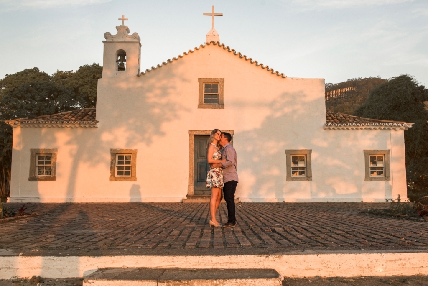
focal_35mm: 32
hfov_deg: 58.7
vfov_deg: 41.2
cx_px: 214
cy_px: 143
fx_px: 381
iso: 200
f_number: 5.6
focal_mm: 32
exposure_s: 1/200
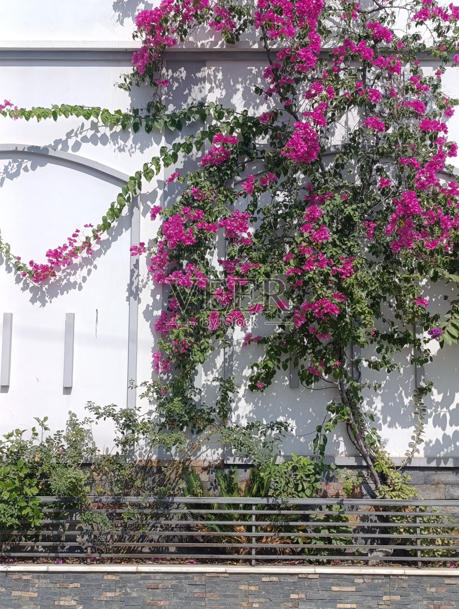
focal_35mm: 46
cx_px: 230
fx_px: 811
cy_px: 304
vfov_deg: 41.2
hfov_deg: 31.6
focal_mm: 6.14
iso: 50
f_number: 1.6
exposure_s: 1/908
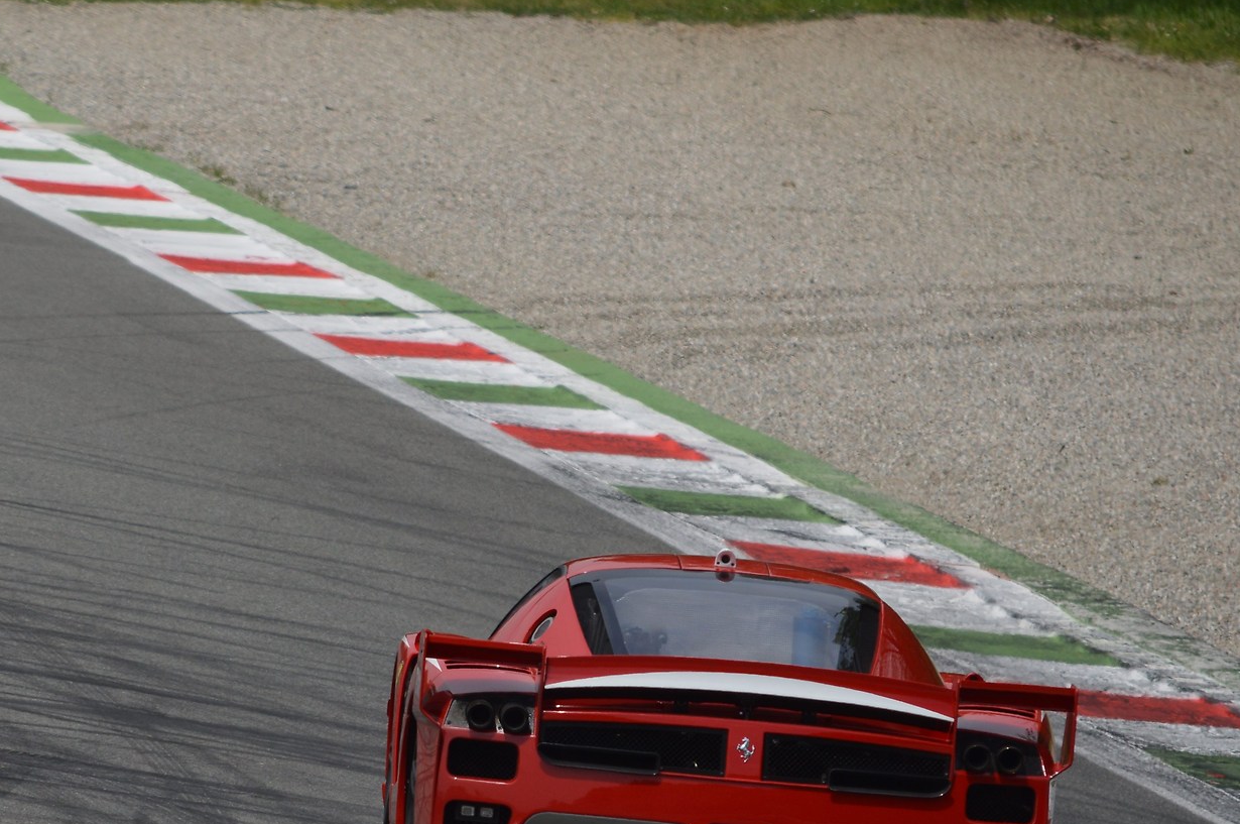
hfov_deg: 3.2
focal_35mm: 644
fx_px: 22156
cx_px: 258
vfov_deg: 2.1
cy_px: 521
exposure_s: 1/1250
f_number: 5.3
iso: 100
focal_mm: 220
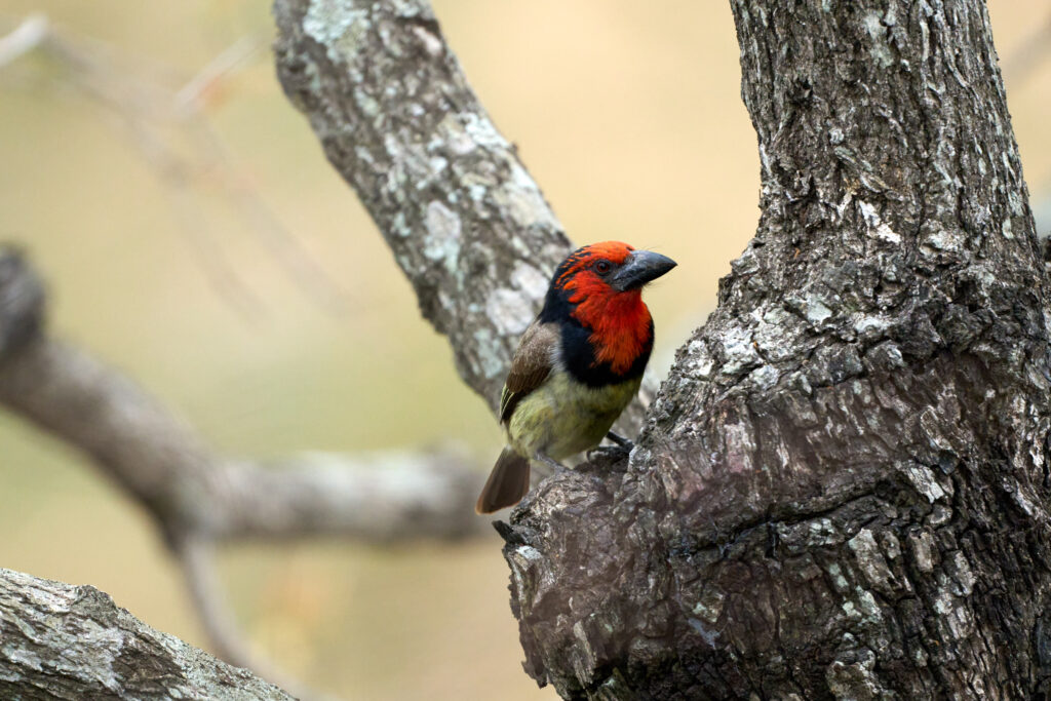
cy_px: 350
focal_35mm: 900
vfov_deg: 1.5
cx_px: 526
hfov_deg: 2.3
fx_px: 26277
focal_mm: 600
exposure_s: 1/2000
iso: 3200
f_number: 6.3
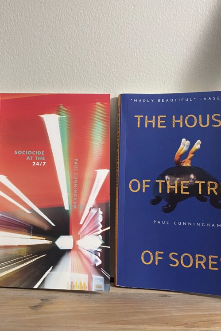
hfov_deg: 35.3
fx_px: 341
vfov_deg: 51.9
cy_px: 167
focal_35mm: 37
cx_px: 59
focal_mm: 4.2
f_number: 1.6
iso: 400
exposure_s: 1/40
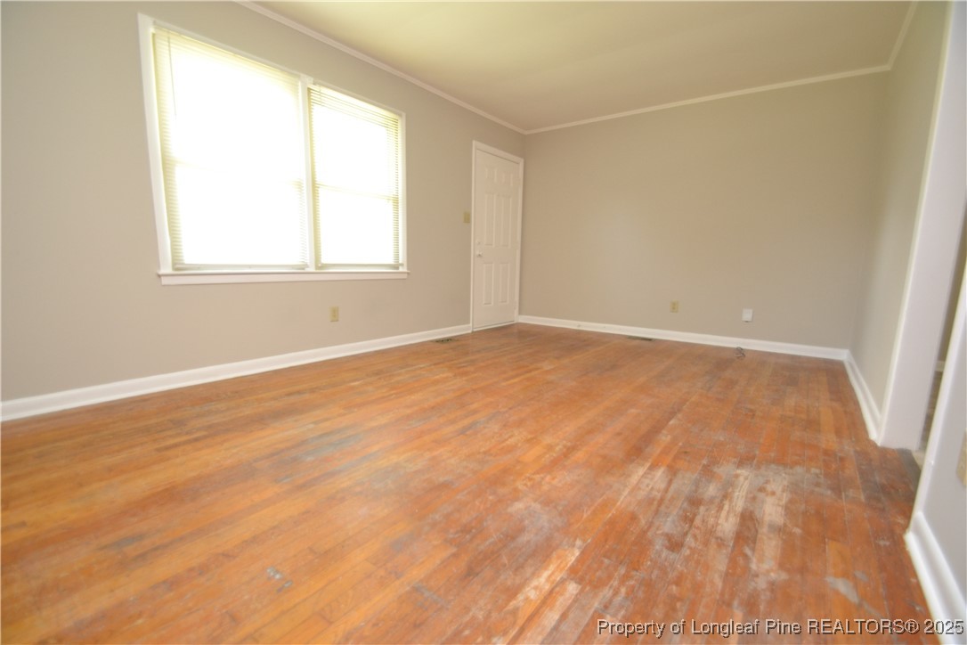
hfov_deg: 100.4
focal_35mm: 15
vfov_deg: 77.3
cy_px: 322
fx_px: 403
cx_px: 484
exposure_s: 1/60
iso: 640
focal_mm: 10
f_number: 3.5
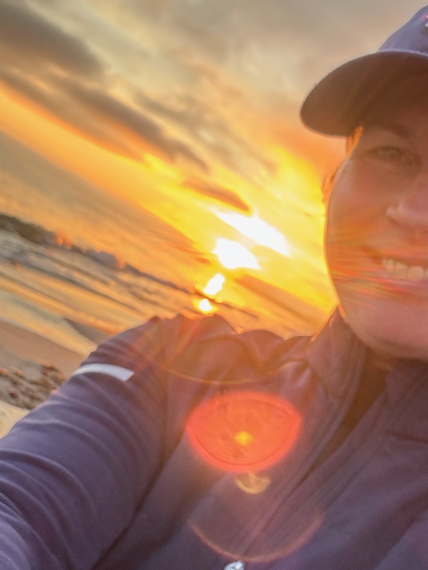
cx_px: 244
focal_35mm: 48
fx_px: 791
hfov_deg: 30.2
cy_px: 347
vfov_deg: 39.5
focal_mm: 2.69
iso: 64
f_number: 1.9
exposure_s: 1/121
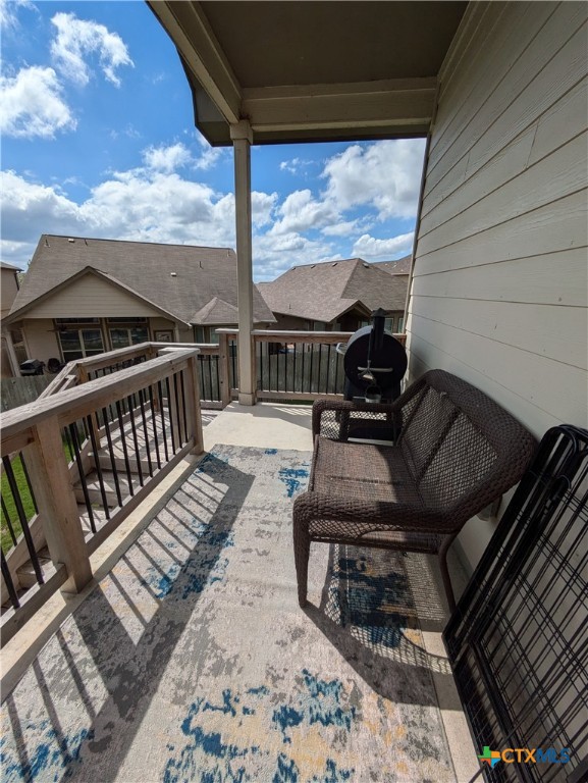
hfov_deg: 85.7
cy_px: 392
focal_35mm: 14
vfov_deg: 102.0
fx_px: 317
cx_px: 294
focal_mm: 1.83
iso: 49
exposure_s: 1/3436
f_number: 2.2
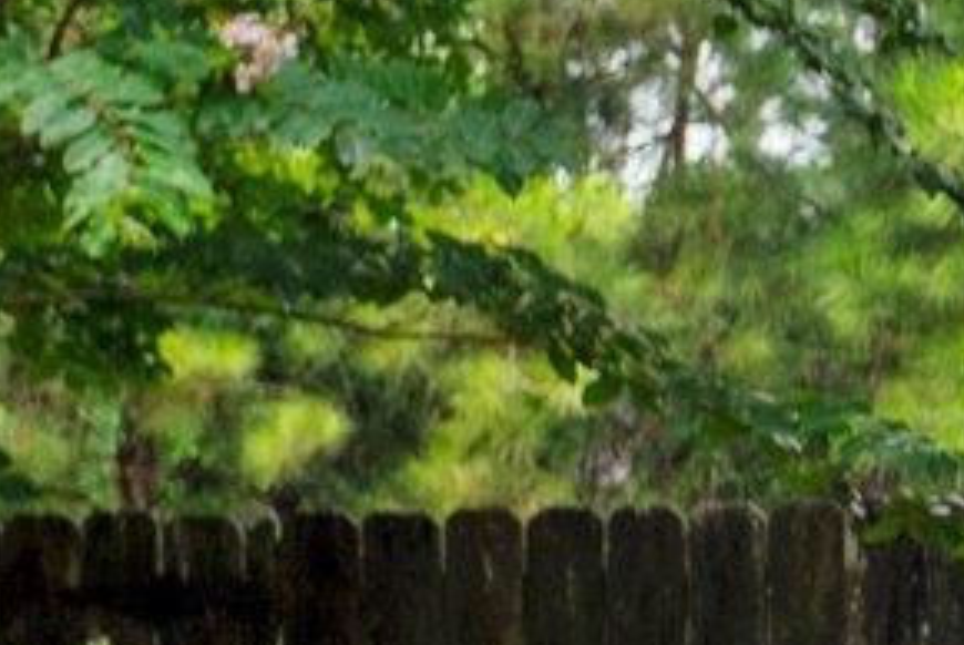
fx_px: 7559
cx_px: 3234
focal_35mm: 282
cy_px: 756
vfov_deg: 4.9
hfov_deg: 6.4
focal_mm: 40
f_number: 8
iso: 125
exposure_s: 1/200
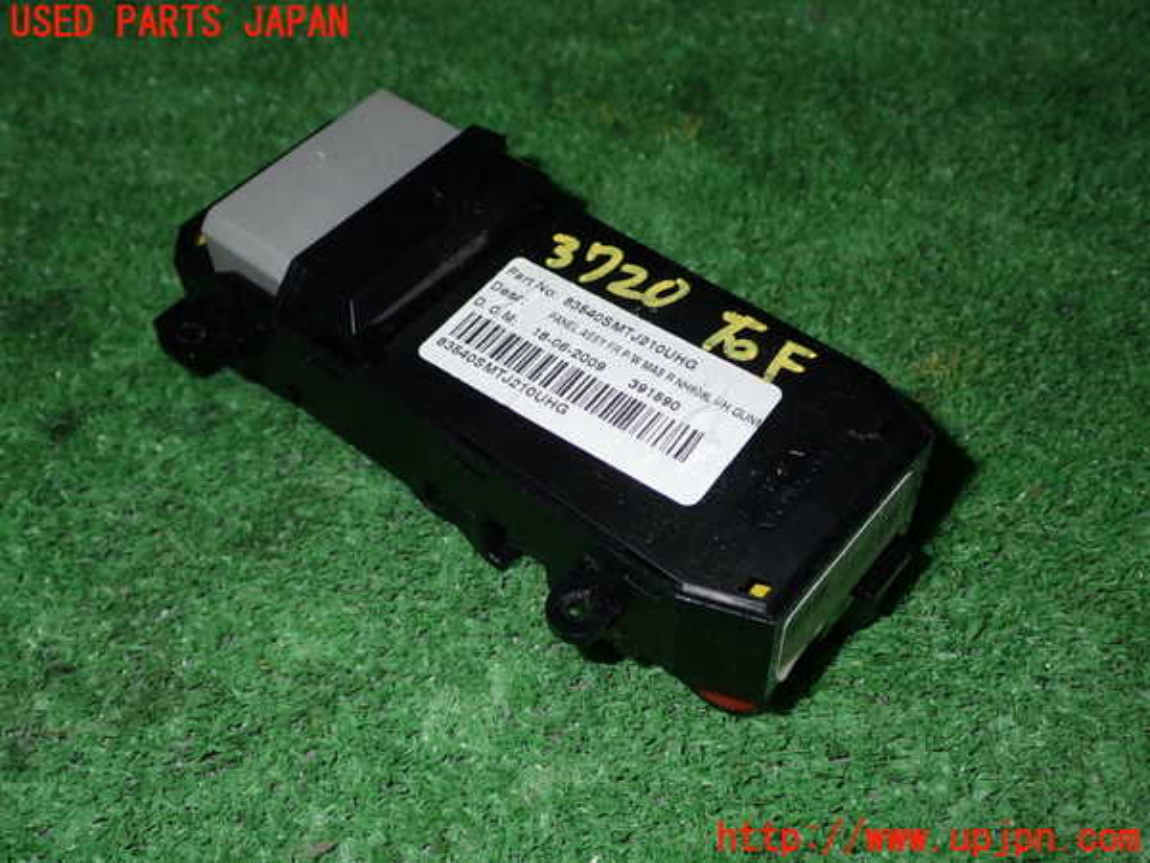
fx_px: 1262
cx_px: 575
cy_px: 432
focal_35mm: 38
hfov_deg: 49.0
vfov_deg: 37.7
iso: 200
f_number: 8
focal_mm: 6.83
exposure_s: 1/40
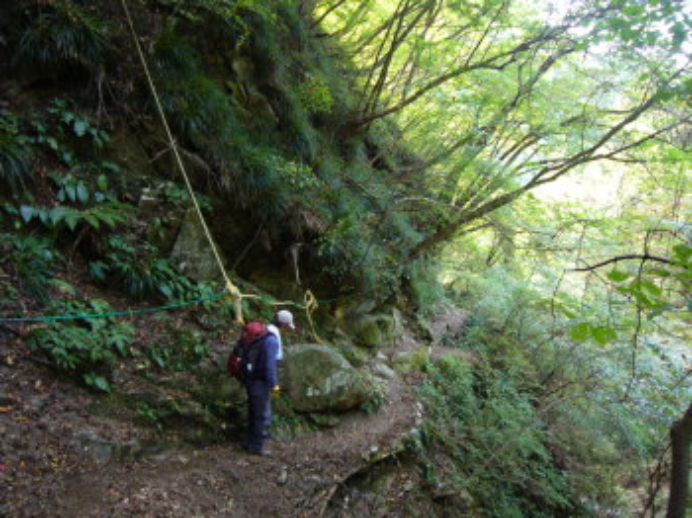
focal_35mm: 28
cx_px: 346
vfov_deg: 49.7
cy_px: 259
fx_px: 559
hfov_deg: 63.5
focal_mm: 4.6
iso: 200
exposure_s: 1/10
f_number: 2.8
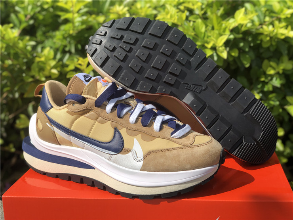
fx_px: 440
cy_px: 110
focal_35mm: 52
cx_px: 146
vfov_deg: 28.0
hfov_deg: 36.8
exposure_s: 1/1372
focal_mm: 6
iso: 16
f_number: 2.4
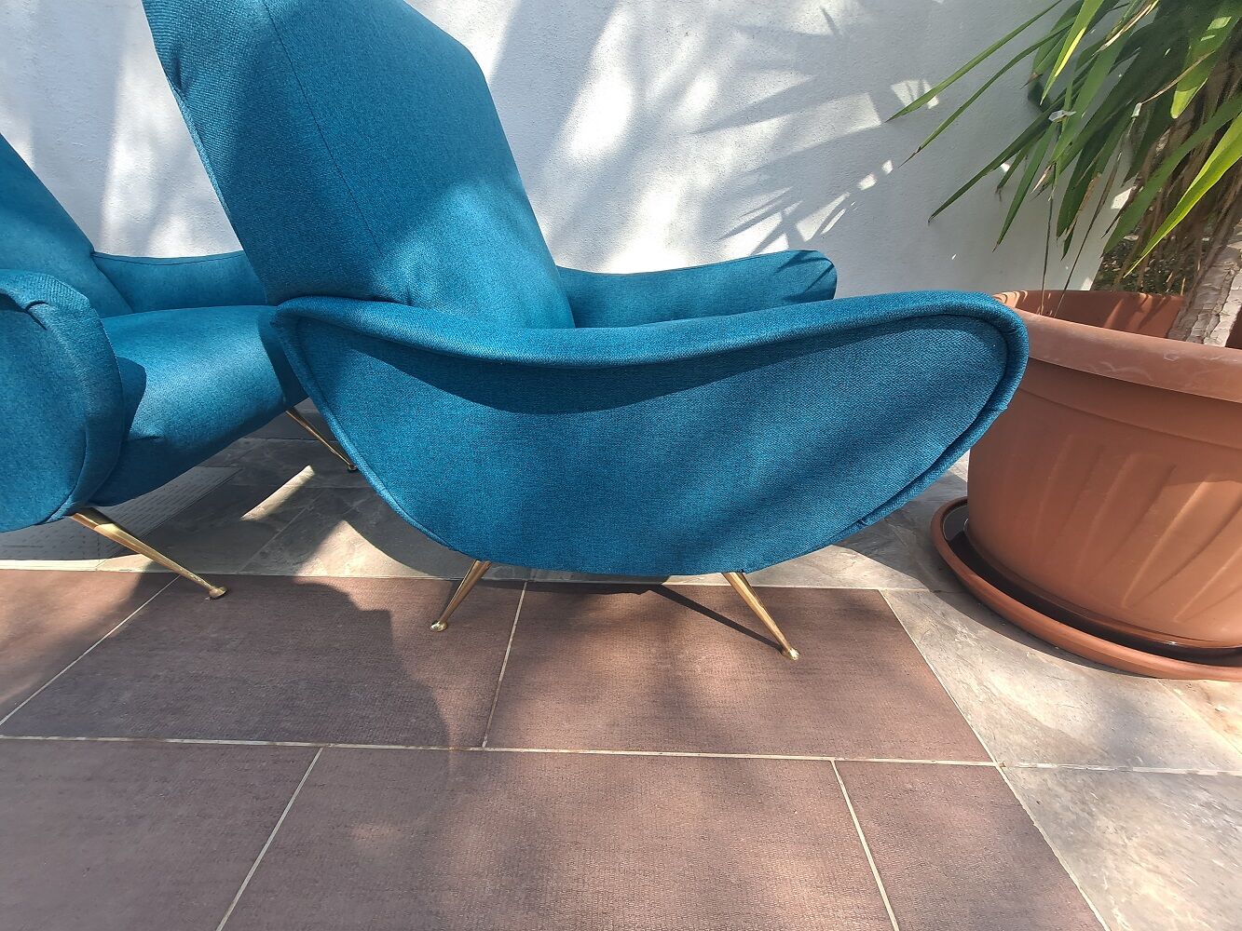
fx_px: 466
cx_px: 621
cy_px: 466
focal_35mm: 13
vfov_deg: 89.9
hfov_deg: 106.2
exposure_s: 1/362
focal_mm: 1.74
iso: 40
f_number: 2.2
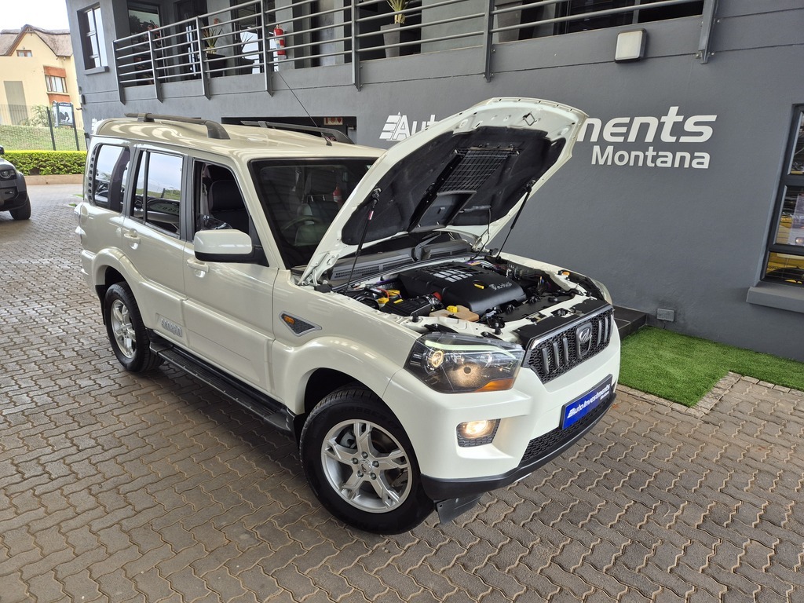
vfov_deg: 58.9
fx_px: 534
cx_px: 402
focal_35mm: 23
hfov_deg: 73.9
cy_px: 302
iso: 64
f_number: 1.8
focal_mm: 5.4
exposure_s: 1/180
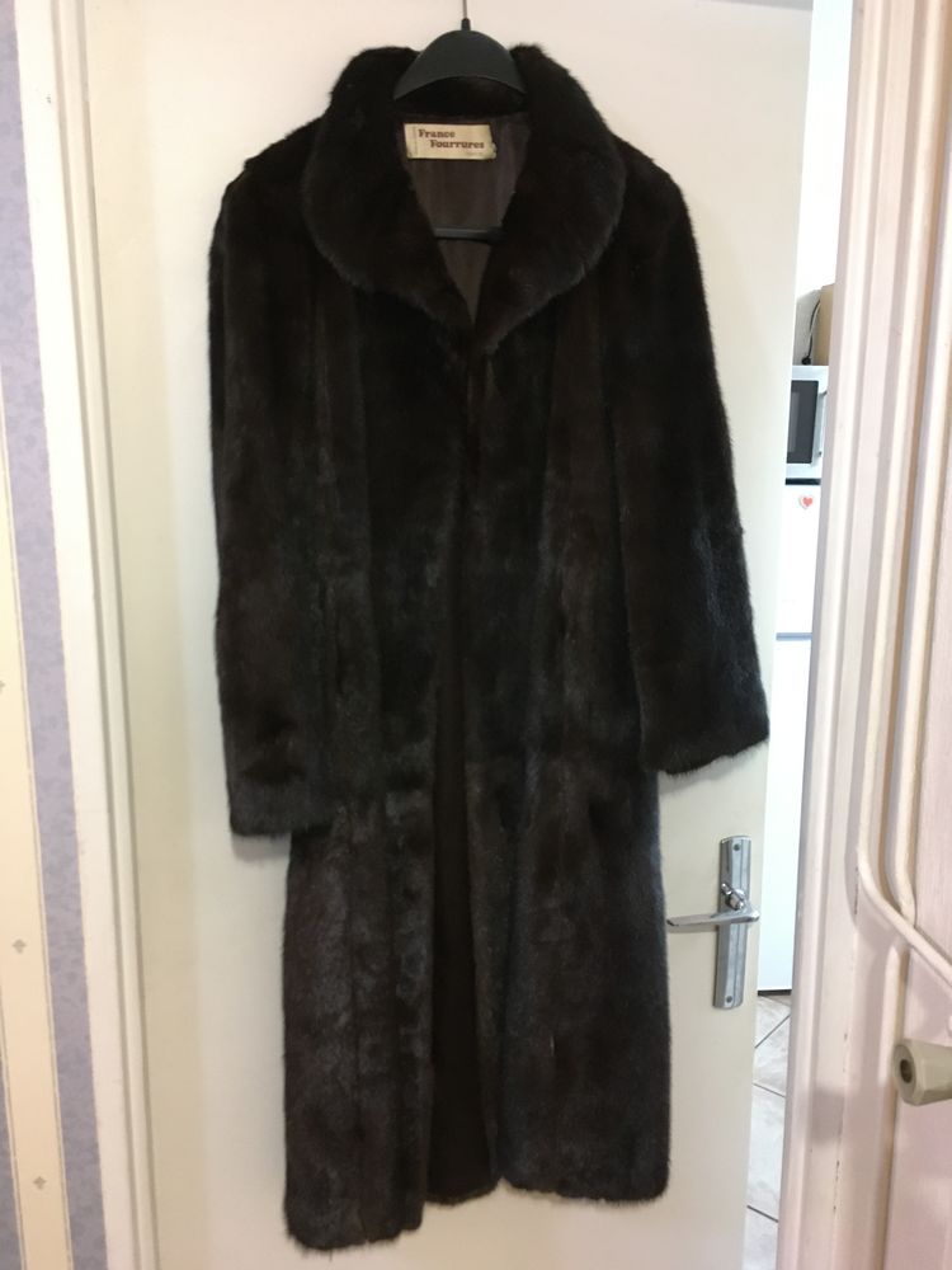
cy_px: 635
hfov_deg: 48.2
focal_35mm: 29
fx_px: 1063
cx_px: 476
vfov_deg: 61.7
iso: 200
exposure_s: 1/17
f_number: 2.2
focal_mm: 4.15
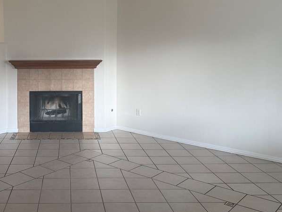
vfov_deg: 34.6
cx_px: 64
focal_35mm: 41
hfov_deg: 44.0
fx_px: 334
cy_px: 60
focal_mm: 6.76
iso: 160
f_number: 1.78
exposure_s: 1/120
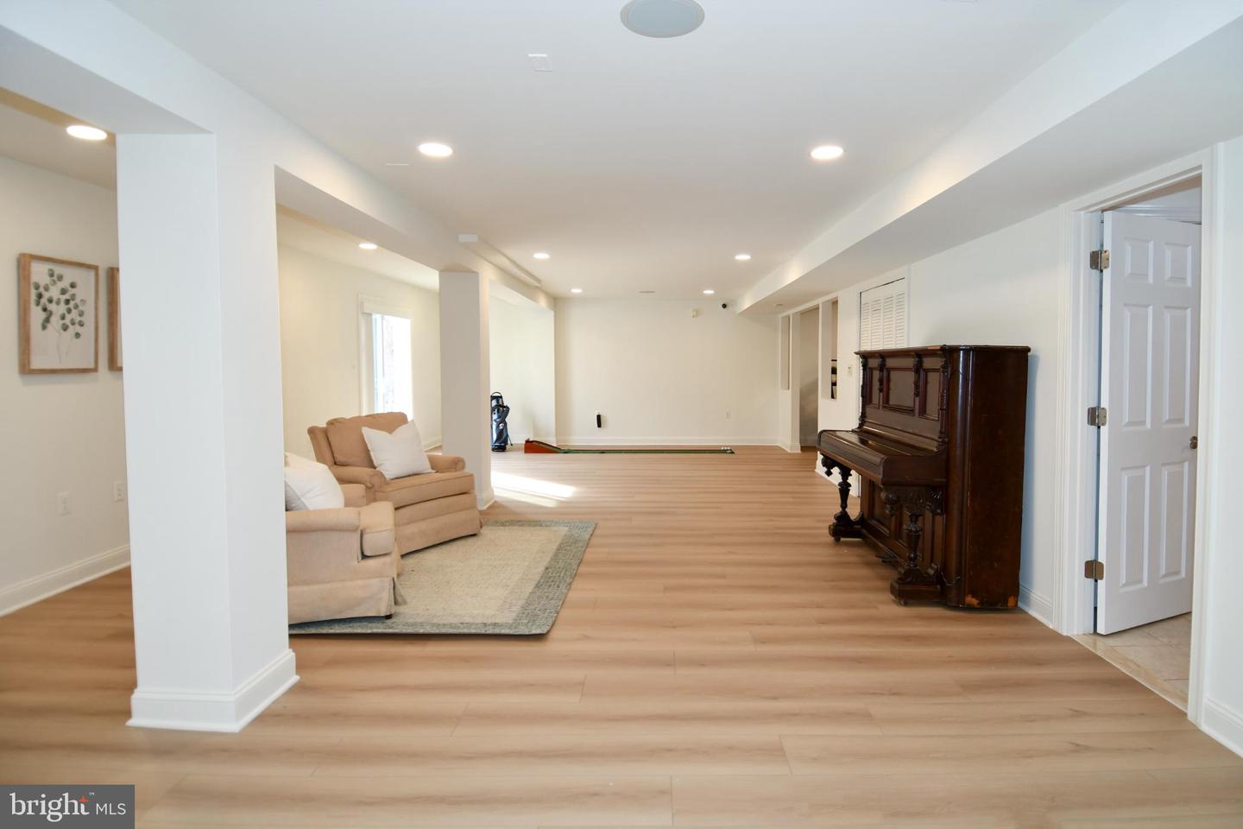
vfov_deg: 67.4
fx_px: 621
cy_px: 414
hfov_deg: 90.0
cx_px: 622
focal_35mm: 18
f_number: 4
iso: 220
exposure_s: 1/60
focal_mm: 12
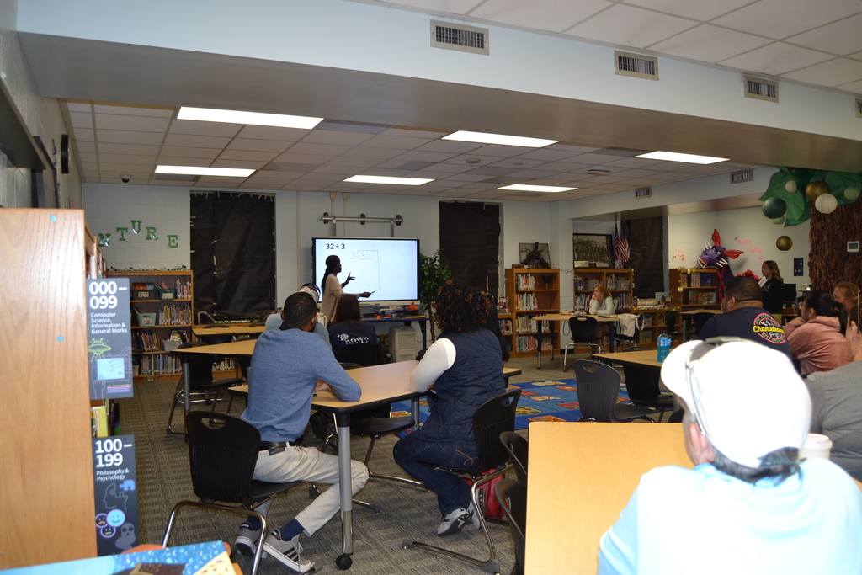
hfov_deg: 67.4
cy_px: 288
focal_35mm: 27
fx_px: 647
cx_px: 431
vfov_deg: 47.9
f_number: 3.5
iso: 400
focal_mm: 18
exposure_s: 1/60
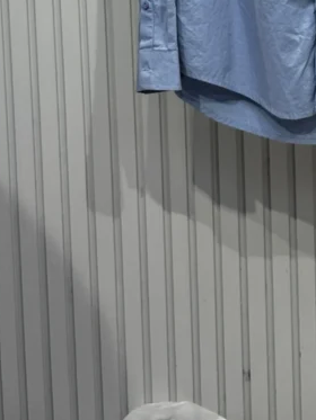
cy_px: -101
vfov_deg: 15.7
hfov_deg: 12.2
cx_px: 342
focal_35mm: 120
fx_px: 1460
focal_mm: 6.76
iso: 50
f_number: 1.78
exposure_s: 1/136
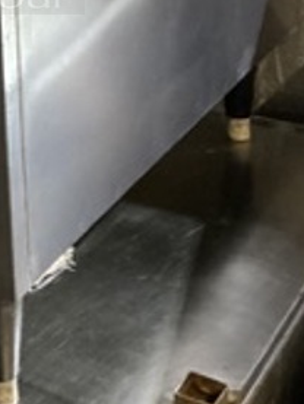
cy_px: -62
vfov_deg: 20.3
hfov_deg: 15.5
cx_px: -77
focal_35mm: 91
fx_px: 1065
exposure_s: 1/24
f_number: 2.4
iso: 640
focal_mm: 3.3
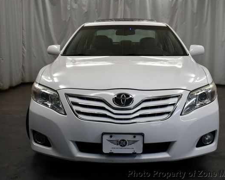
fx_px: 306
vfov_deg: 32.7
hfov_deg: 40.3
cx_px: 122
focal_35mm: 46
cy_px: 90
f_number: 3.8
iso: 560
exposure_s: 1/250
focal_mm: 20
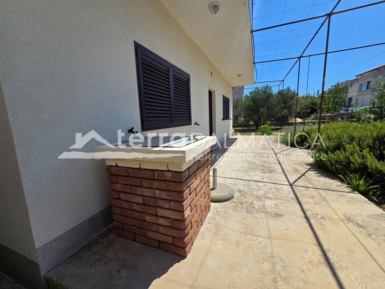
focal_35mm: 13
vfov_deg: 89.9
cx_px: 192
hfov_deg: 106.2
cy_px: 144
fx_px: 145
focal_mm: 2.2
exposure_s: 1/2760
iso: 50
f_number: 2.2
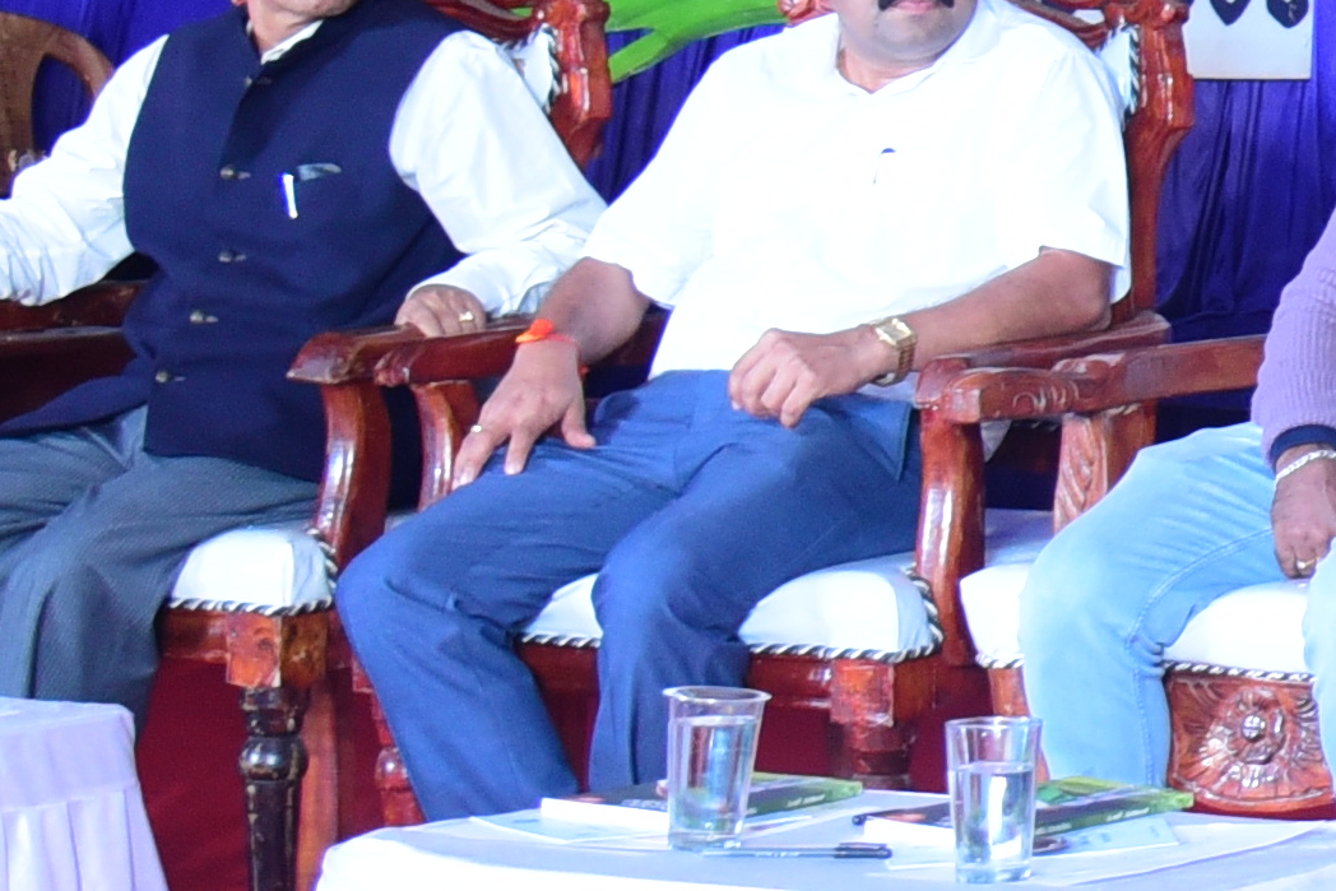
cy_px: -343
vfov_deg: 7.6
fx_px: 6606
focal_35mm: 178
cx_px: 2992
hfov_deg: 10.3
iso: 1600
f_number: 4.5
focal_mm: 31
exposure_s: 1/160
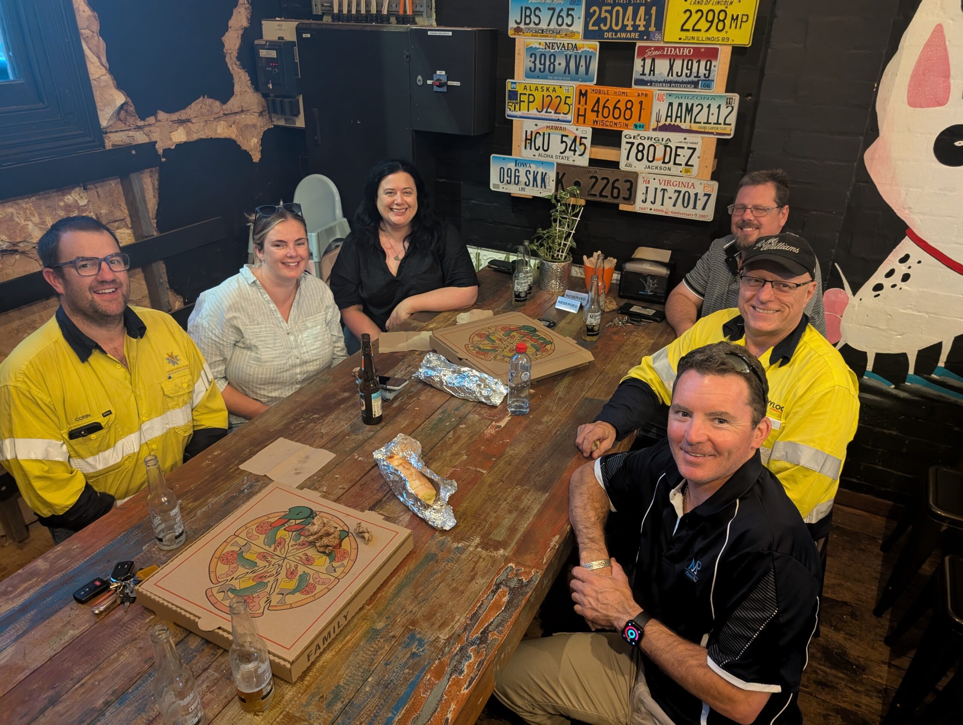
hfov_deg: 71.5
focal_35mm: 24
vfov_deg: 56.9
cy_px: 362
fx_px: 669
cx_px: 482
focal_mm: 6.9
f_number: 1.68
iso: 624
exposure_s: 1/25
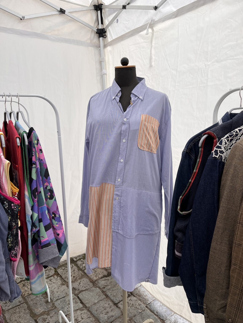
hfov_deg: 53.1
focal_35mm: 26
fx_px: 243
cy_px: 162
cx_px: 122
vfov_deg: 67.3
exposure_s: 1/213
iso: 40
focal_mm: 5.1
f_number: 1.6
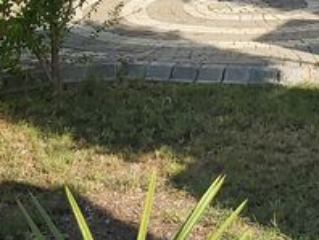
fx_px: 969
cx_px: 259
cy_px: -84
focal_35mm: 105
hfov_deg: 18.5
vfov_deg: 13.5
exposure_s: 1/2374
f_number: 1.7
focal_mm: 3.92
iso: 64
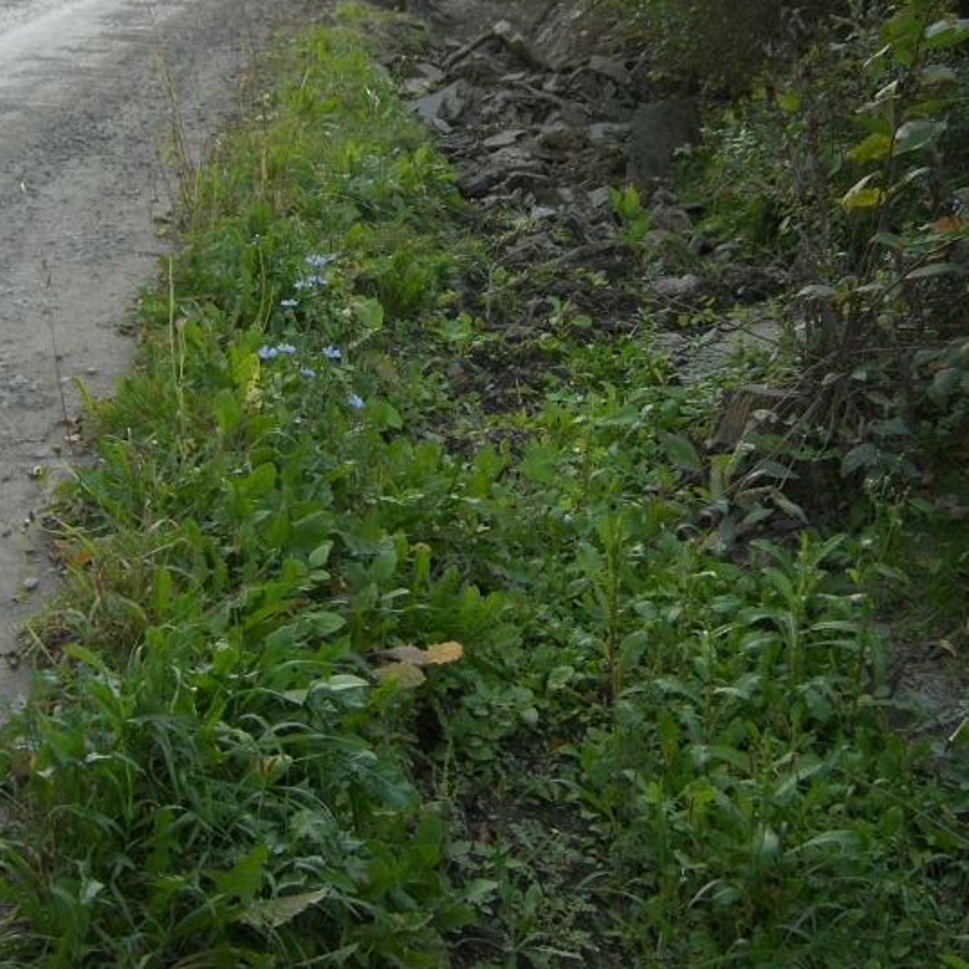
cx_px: 457
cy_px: 291
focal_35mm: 50
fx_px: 1584
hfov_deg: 34.0
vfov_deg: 33.6
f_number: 2.8
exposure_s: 1/200
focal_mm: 7.9
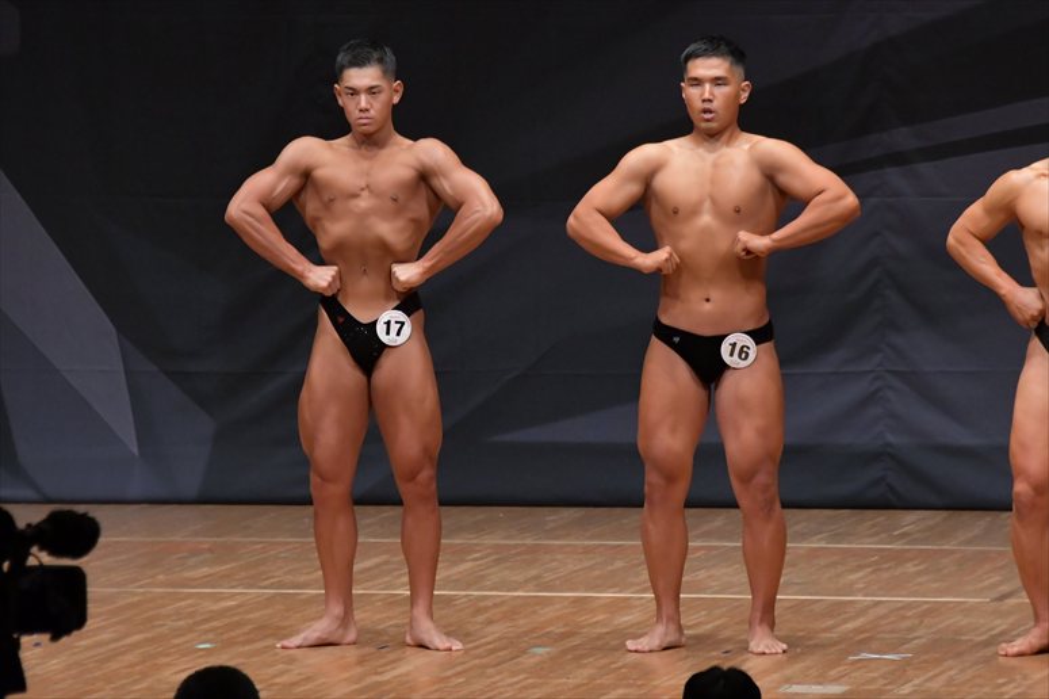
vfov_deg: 4.8
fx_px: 8301
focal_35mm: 285
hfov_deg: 7.2
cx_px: 524
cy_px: 350
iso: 5000
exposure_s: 1/400
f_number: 5.6
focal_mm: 190
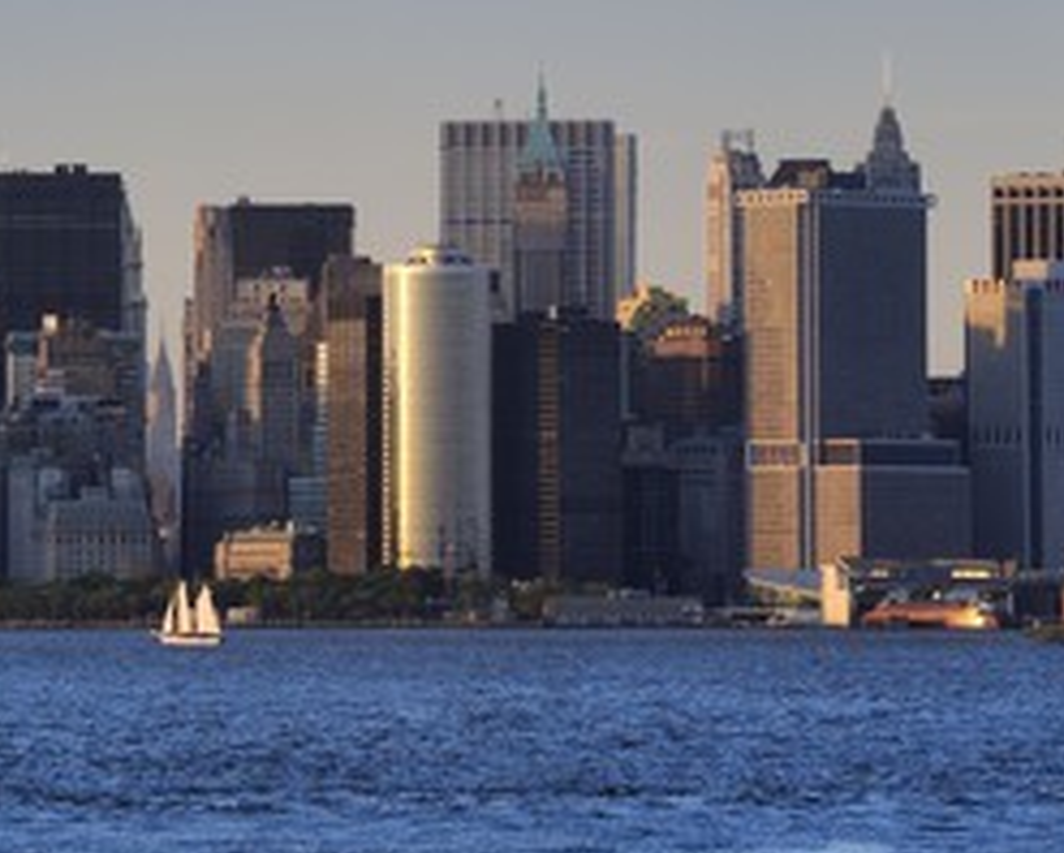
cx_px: 330
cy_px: 319
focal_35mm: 318
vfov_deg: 4.9
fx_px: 10022
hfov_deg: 6.1
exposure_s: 1/320
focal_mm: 200
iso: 400
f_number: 5
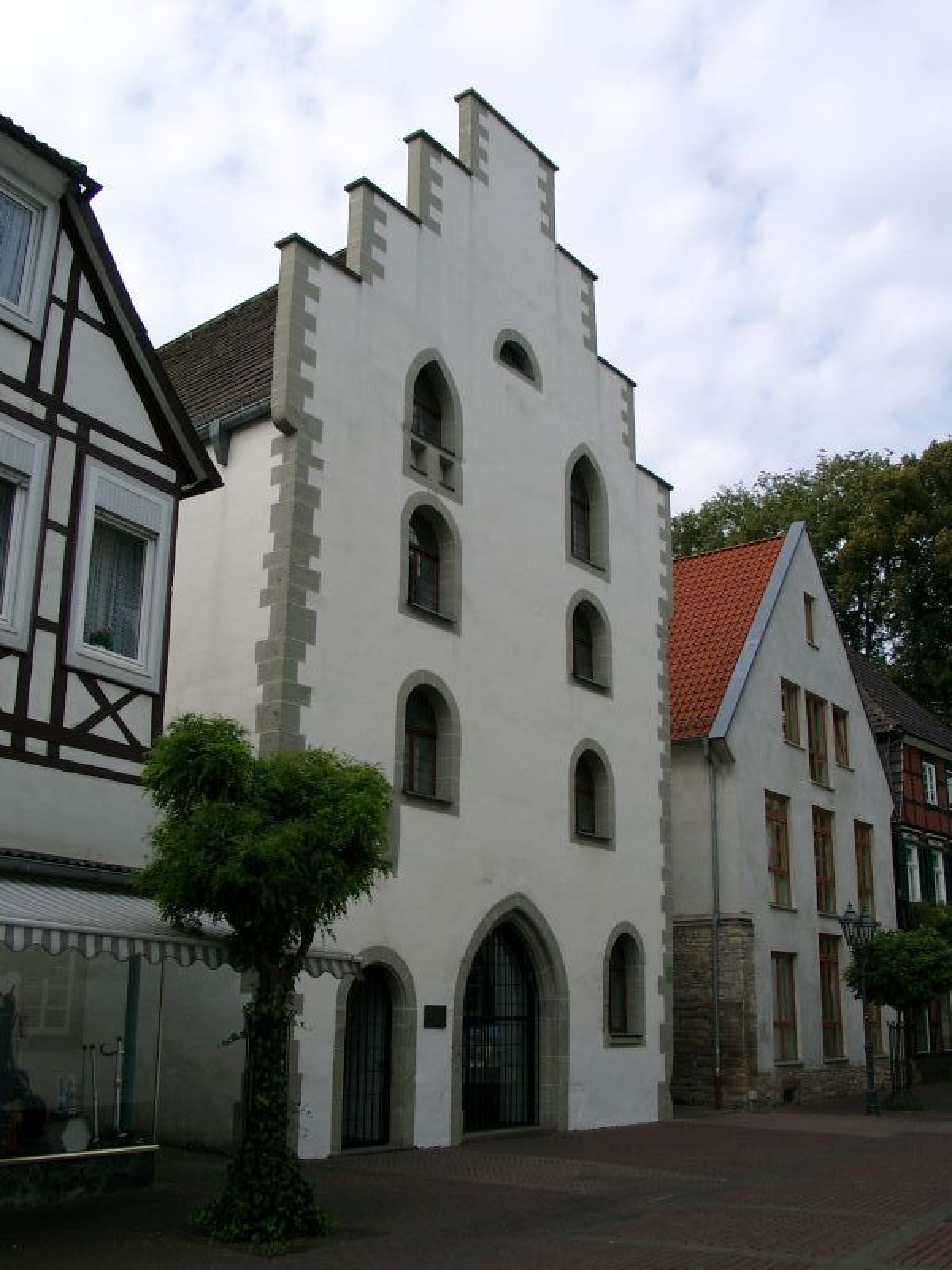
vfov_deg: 54.0
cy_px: 635
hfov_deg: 41.8
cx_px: 476
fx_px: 1247
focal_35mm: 34
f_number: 4
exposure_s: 1/873
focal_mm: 7.13
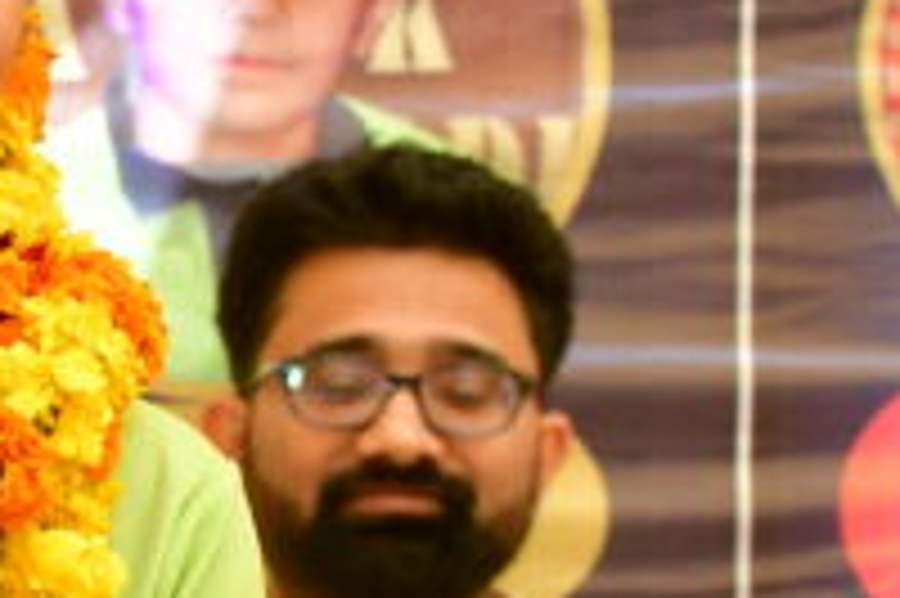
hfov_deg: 7.7
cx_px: -680
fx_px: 6519
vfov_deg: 5.2
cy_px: 686
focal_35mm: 261
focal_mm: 34
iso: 200
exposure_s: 1/125
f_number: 5.6
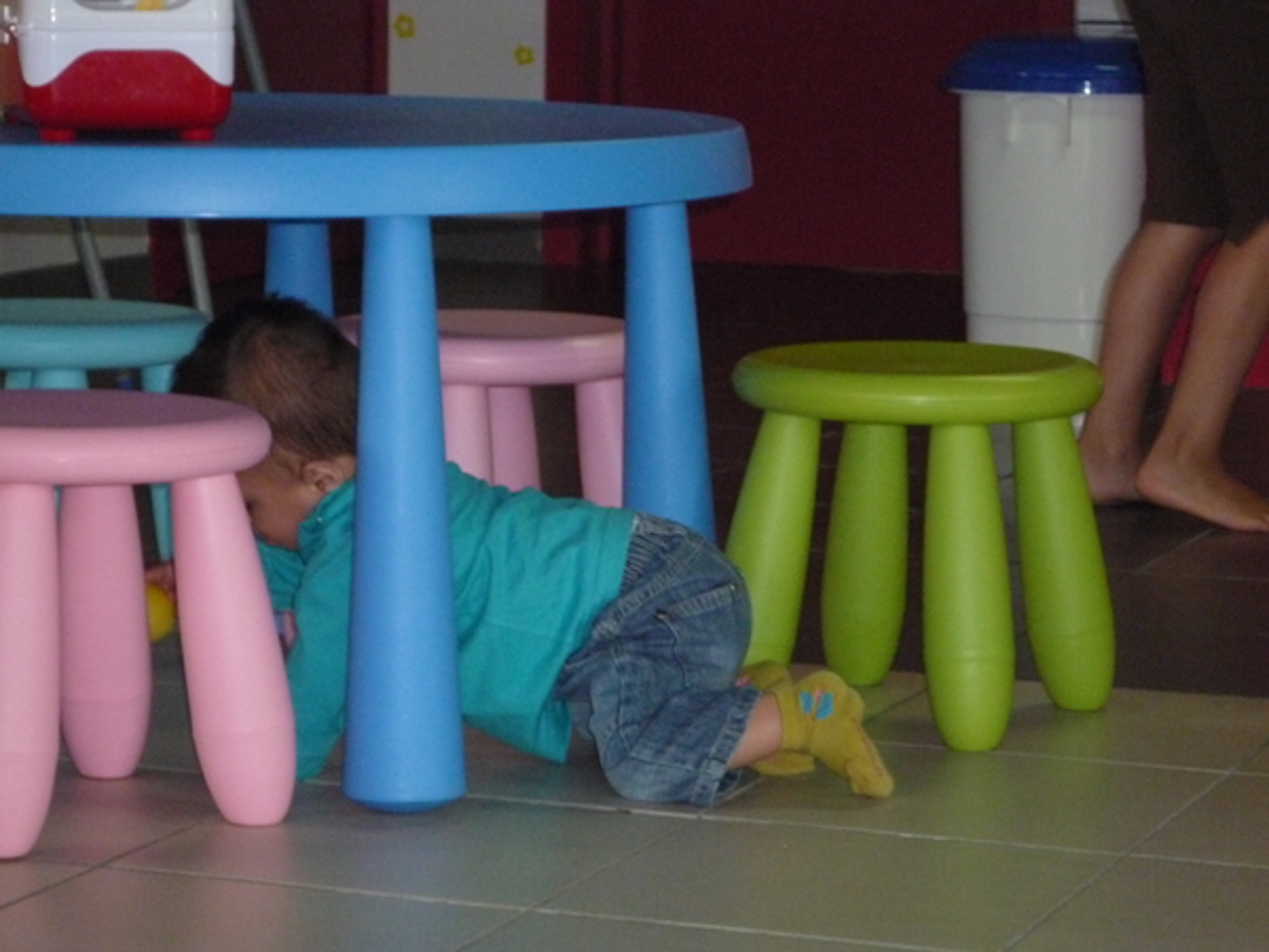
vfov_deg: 12.3
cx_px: 634
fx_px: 4399
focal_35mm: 120
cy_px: 476
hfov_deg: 16.4
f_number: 5.8
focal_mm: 20.8
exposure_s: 1/60
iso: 640
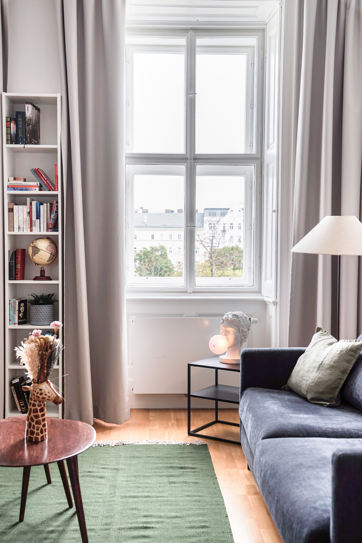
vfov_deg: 45.4
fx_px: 648
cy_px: 277
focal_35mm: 43
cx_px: 177
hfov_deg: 31.2
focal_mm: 42
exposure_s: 1/60
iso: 100
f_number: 4.5
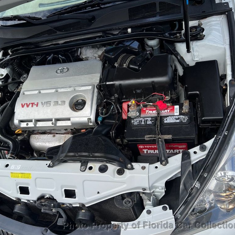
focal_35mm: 31
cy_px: 117
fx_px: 238
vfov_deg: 52.5
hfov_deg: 52.3
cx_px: 97
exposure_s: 1/3165
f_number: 1.5
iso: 50
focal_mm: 5.7
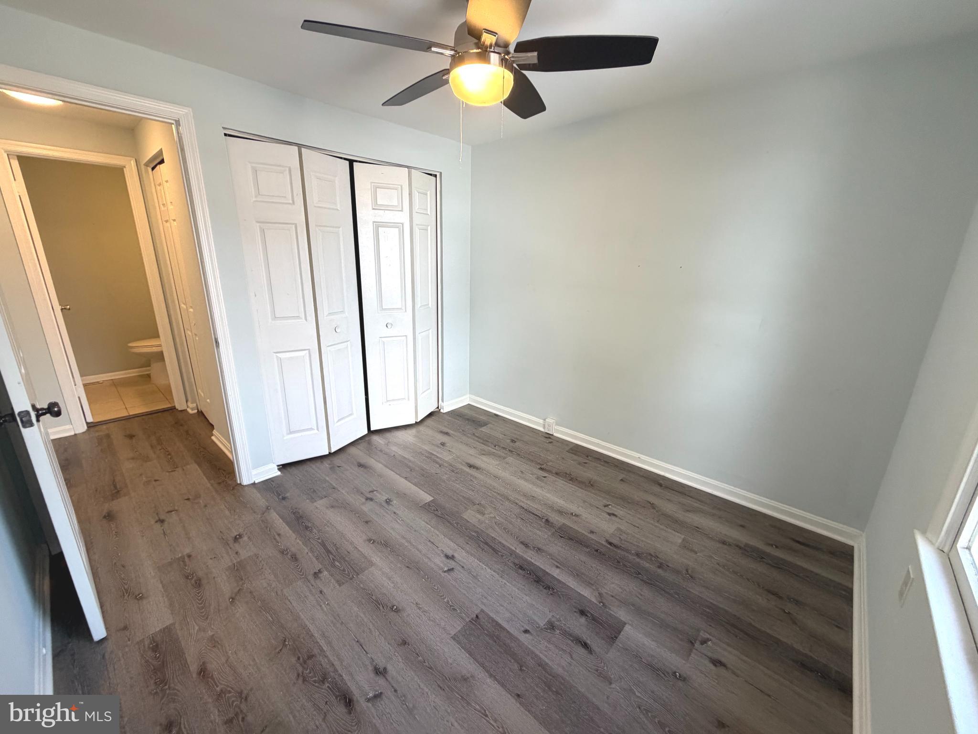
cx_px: 489
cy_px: 367
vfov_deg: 85.7
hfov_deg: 102.1
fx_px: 396
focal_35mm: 14
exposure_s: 1/120
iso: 200
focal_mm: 2.22
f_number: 2.2
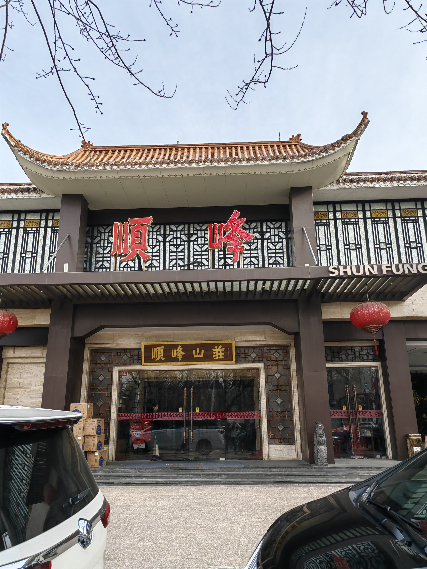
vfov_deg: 65.3
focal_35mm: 27
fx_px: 444
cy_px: 284
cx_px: 214
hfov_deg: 51.4
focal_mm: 5.54
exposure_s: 1/2000
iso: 50
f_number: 1.8
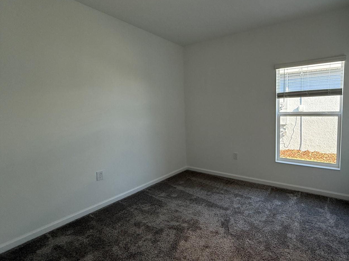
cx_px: 223
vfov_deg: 71.6
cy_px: 124
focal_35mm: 18
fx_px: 181
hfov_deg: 85.6
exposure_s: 1/120
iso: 125
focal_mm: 2.22
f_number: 2.2
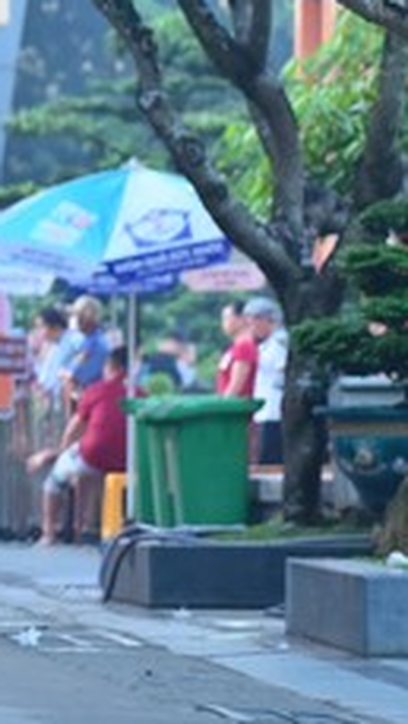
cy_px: 101
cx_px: -560
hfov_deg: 3.4
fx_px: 6839
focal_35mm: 356
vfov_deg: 6.1
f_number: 4.5
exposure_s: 1/80
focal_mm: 120
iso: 500
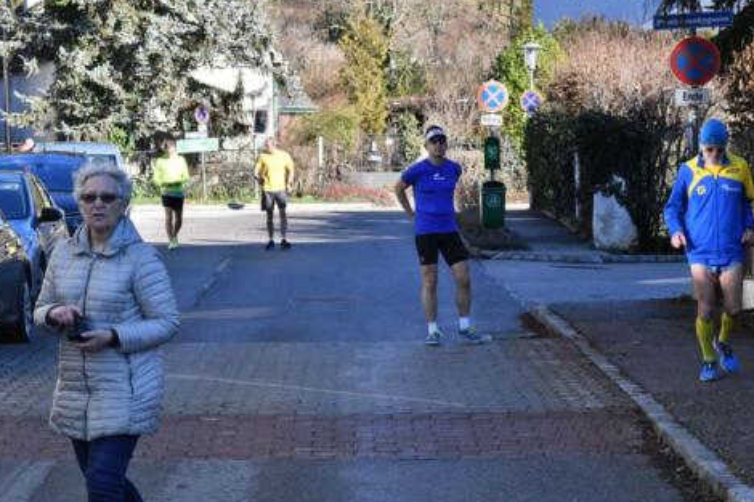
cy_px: 246
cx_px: 364
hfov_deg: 20.6
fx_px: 2073
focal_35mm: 99
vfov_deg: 13.8
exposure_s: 1/800
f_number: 14
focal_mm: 62
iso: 2000
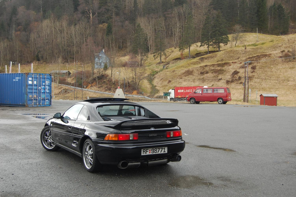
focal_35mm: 42
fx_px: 345
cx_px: 148
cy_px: 98
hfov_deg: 46.4
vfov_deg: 31.8
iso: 320
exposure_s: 1/125
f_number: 5.6
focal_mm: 28
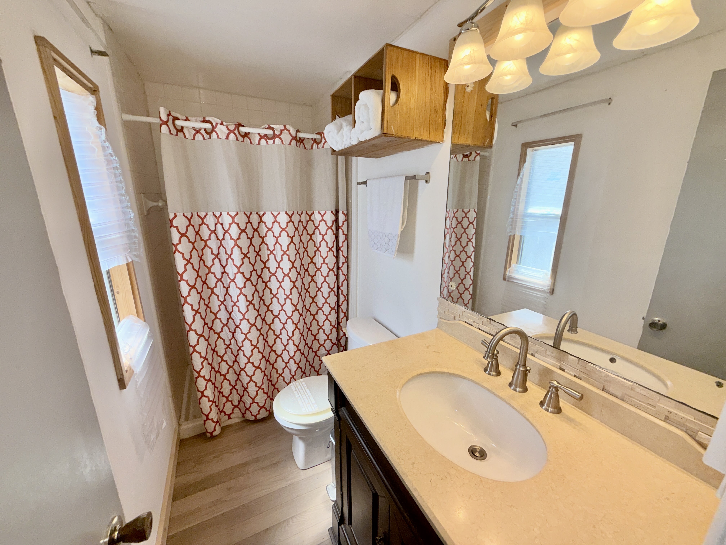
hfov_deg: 102.1
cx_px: 363
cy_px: 272
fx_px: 294
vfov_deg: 85.7
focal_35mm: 14
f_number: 2.2
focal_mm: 2.22
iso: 20
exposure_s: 1/122
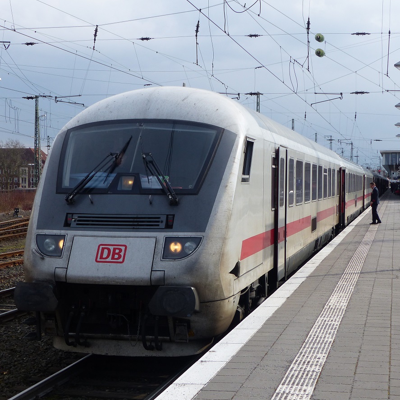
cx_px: 198
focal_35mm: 67
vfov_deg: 25.7
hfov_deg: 25.7
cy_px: 202
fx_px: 876
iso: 100
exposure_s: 1/800
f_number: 4
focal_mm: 10.1
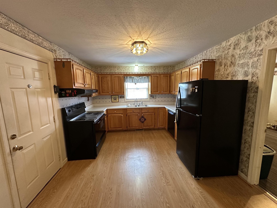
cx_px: 138
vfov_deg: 85.7
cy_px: 104
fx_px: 112
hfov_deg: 102.1
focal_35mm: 14
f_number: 2.2
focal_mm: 2.22
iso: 400
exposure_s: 1/60
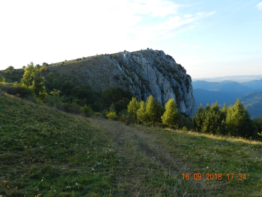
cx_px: 131
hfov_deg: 63.4
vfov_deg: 49.7
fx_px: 212
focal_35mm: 28
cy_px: 98
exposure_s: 1/320
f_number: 3.6
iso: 160
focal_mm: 5
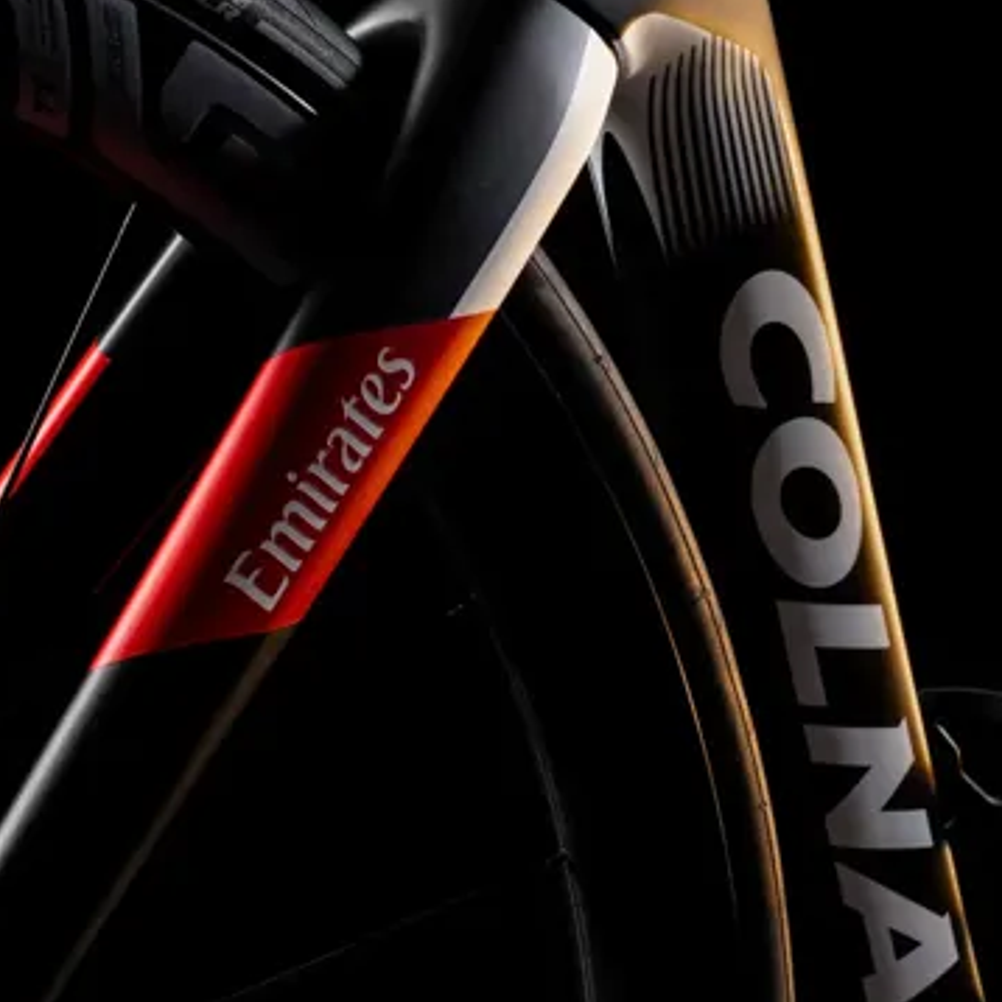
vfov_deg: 13.1
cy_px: 332
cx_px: 367
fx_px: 4356
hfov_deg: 13.1
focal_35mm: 133
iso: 100
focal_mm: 70
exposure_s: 1/160
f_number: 20
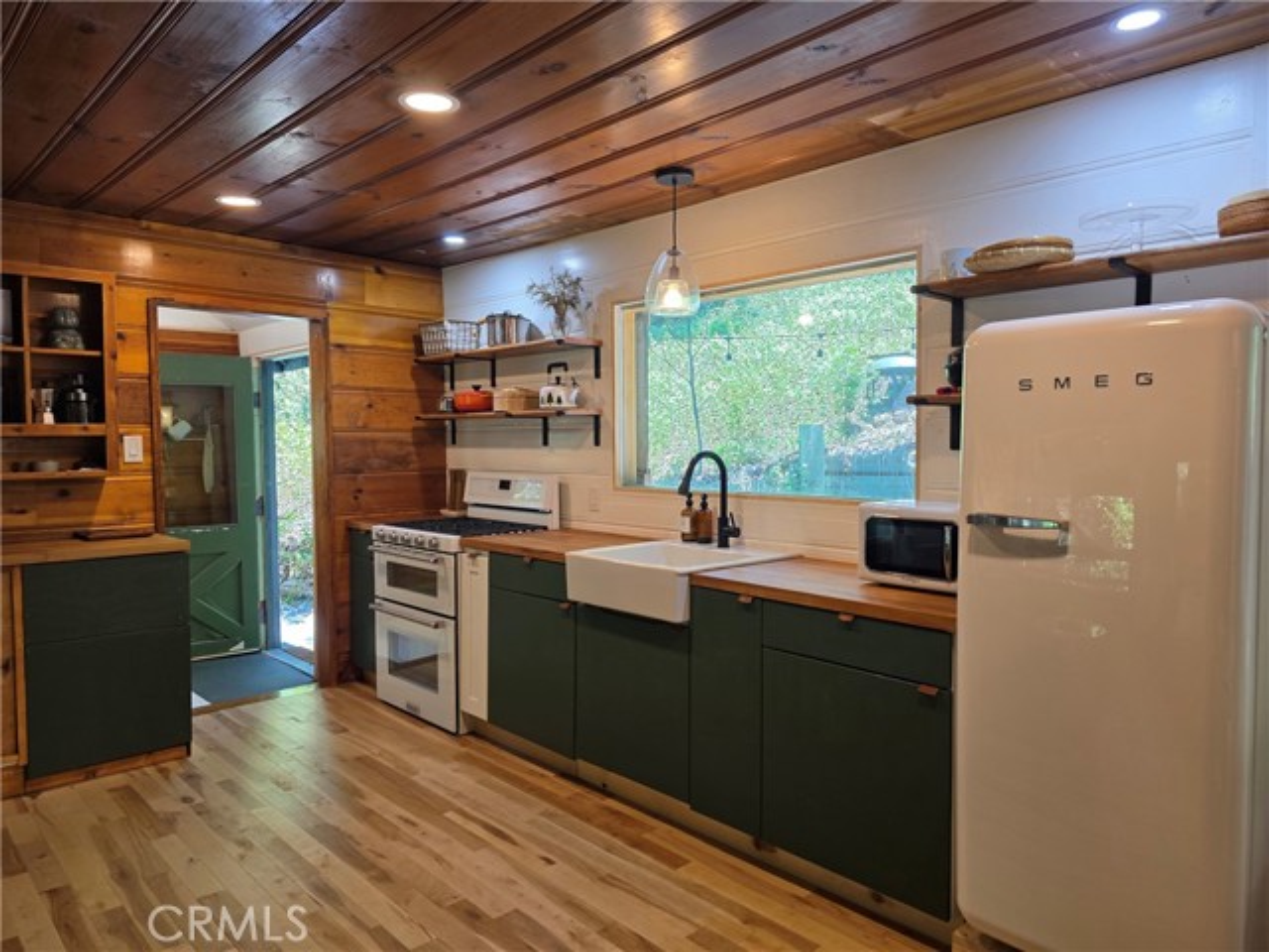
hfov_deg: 73.9
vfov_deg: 58.9
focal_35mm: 23
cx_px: 634
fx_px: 843
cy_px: 476
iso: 100
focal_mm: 6.3
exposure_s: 1/120
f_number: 1.7
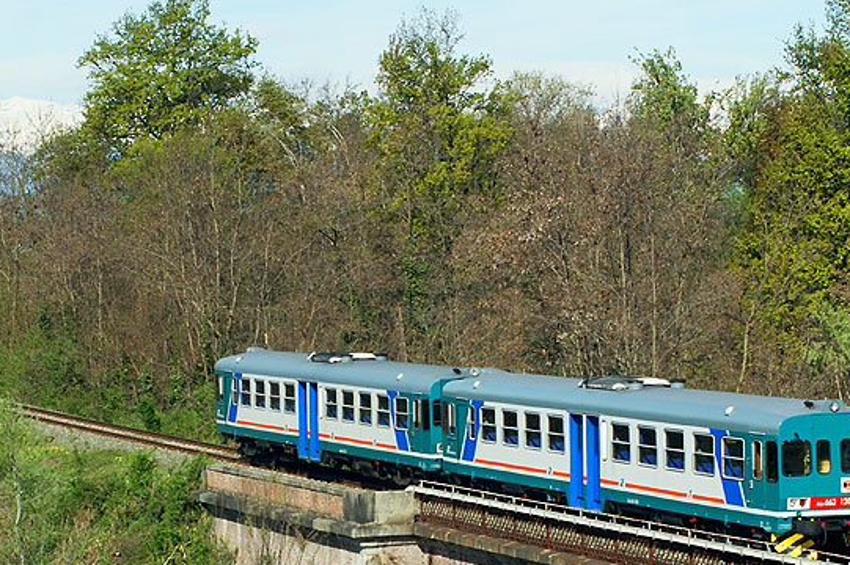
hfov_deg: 14.5
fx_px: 3351
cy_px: 480
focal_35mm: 142
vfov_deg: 9.6
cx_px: 471
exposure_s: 1/500
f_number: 8
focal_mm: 50
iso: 200
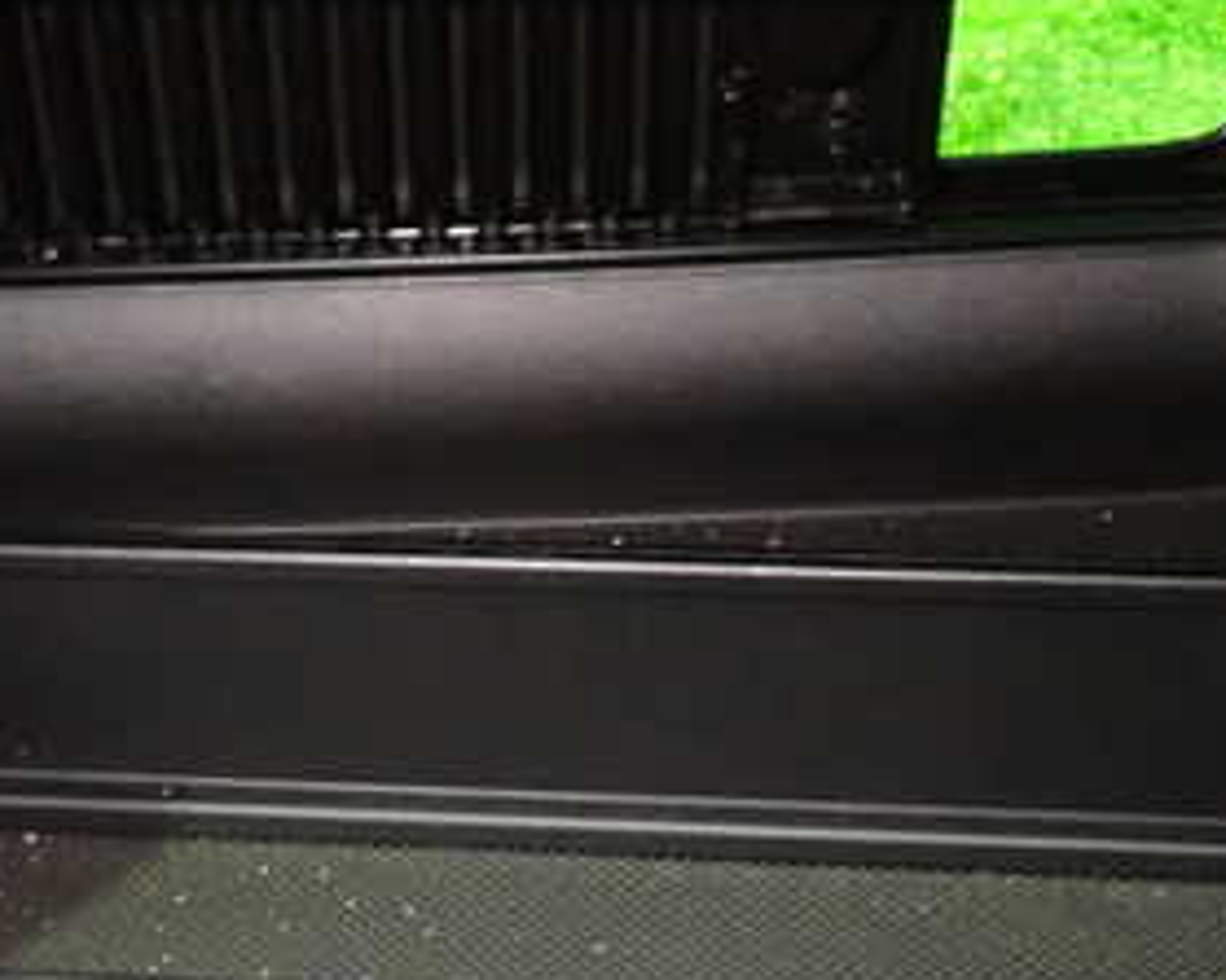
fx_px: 2285
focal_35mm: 63
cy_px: 795
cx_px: 356
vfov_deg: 23.8
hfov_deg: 29.7
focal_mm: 5.4
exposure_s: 1/10
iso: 800
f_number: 2.3
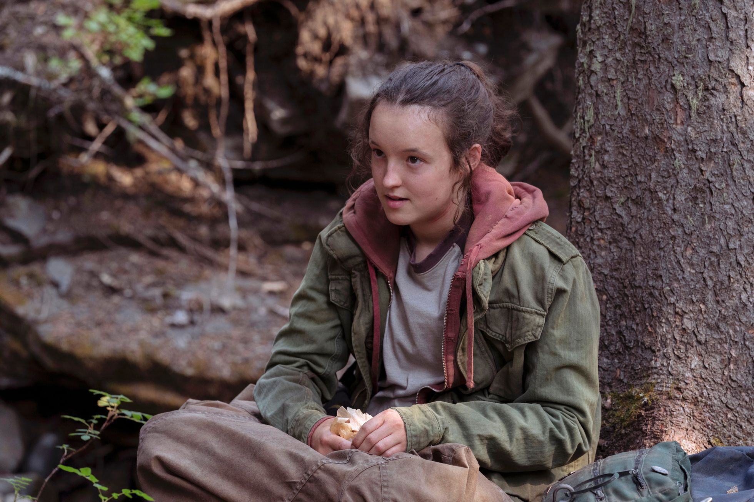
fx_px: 4188
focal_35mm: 200
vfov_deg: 6.9
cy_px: 251
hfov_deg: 10.3
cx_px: 377
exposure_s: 1/400
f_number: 5.6
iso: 1600
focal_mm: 200
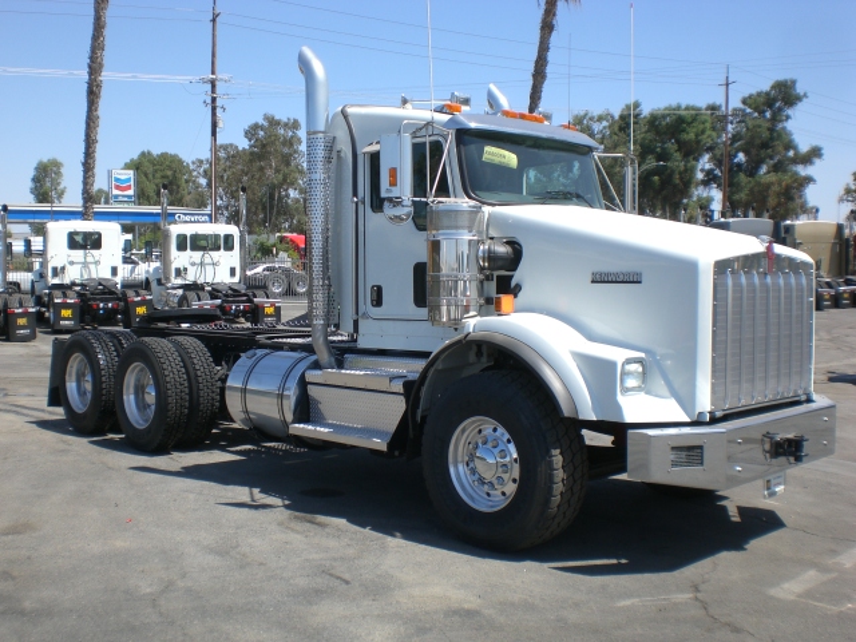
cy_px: 321
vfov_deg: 37.7
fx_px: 940
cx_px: 428
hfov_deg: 49.0
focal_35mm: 38
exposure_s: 1/400
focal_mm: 6.3
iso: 50
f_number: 4.4
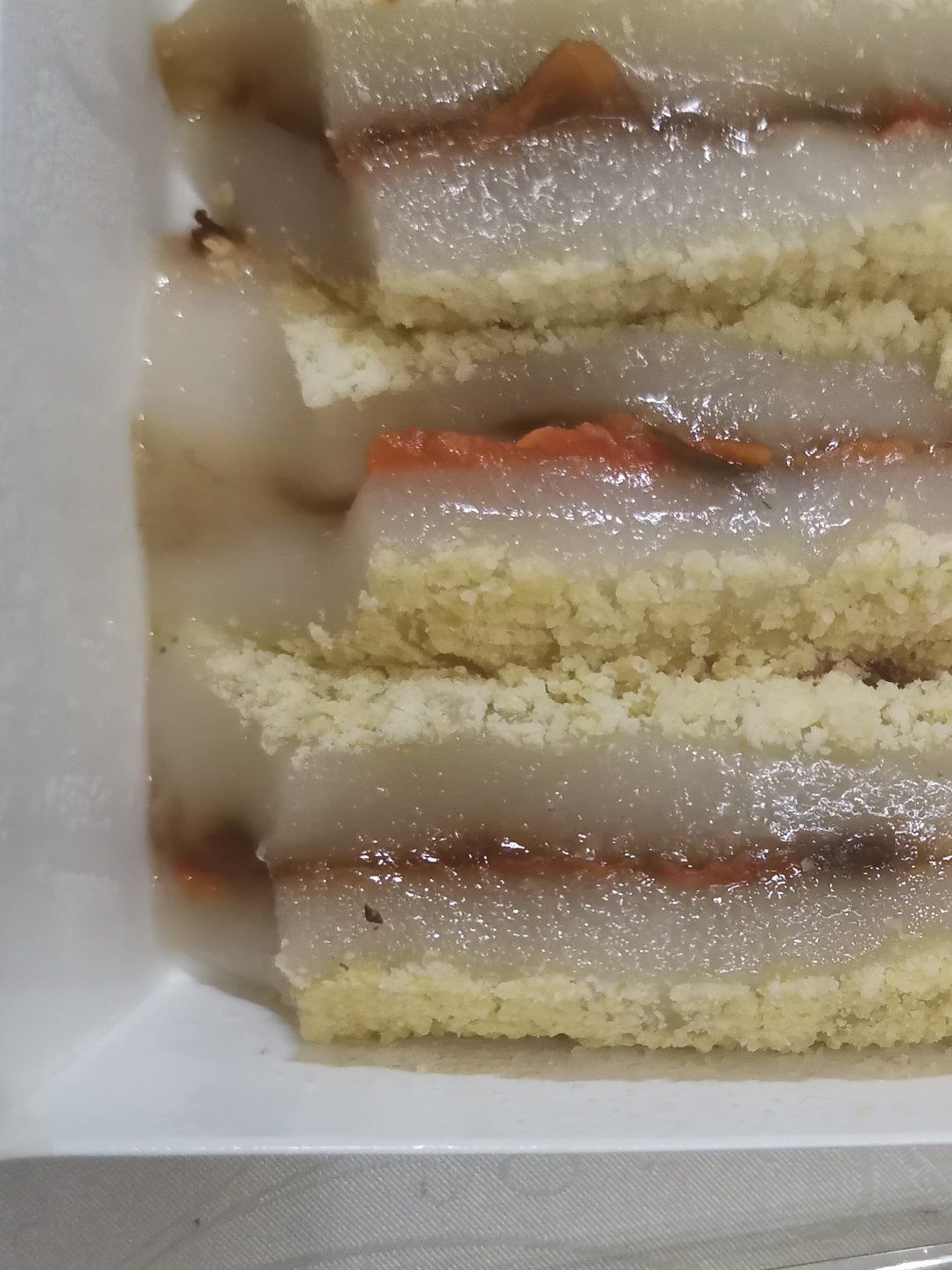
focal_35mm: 49
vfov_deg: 38.2
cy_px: 913
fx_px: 1797
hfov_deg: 28.7
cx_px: 827
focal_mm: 4.66
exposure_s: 1/50
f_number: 1.4
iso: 500
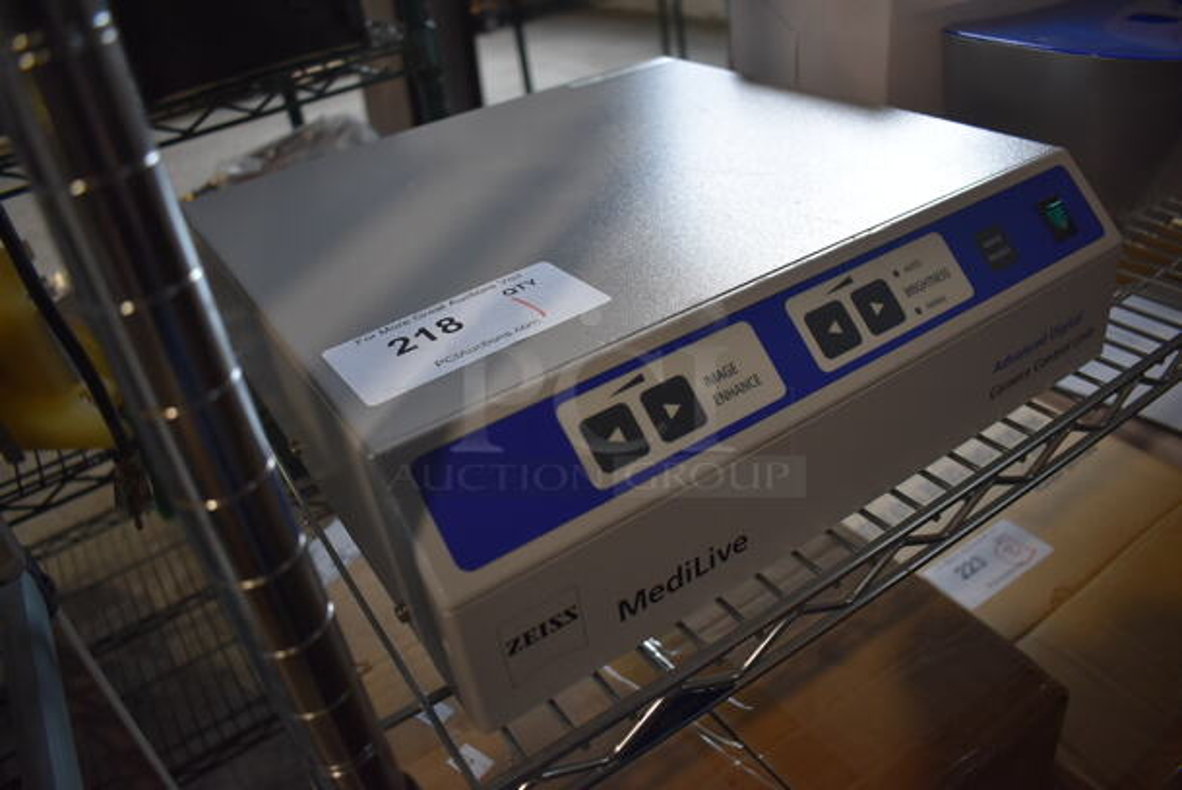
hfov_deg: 67.3
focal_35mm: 27
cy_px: 395
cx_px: 591
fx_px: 887
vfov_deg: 48.0
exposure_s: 1/250
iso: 800
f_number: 3.5
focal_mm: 18
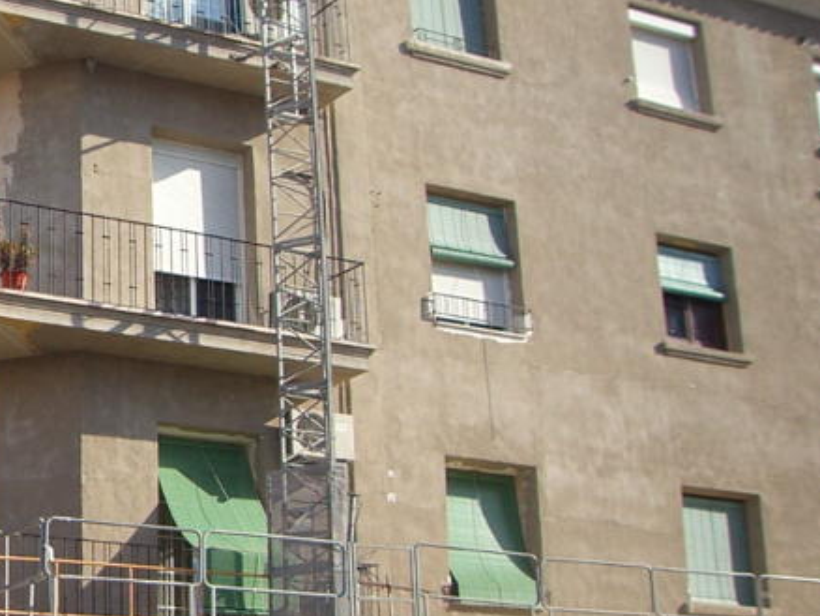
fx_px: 1849
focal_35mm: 78
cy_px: 375
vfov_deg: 18.9
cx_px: -17
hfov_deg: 23.8
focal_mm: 6.2
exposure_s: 1/320
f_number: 4.3
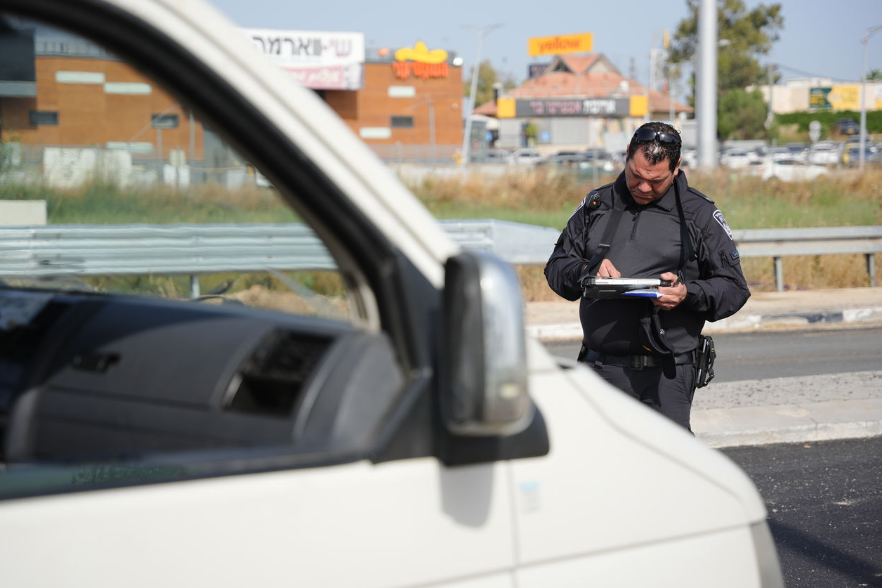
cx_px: 443
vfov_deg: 17.5
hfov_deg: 26.0
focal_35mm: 78
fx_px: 1911
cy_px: 295
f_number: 2.8
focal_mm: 70
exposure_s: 1/1600
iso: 100
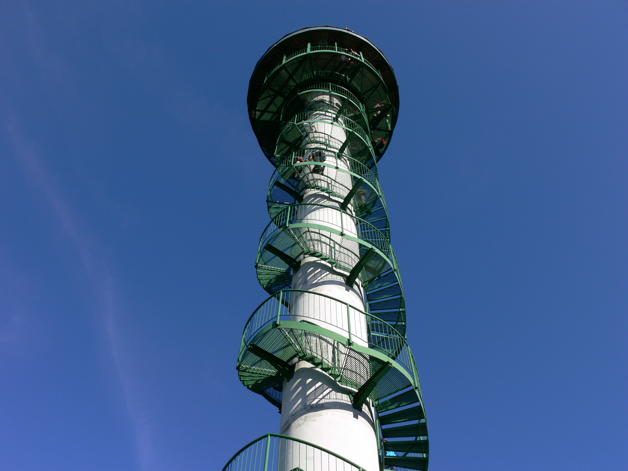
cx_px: 314
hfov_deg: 52.6
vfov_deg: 40.7
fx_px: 635
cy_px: 236
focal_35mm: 35
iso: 80
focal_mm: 7.4
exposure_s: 1/320
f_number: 5.6
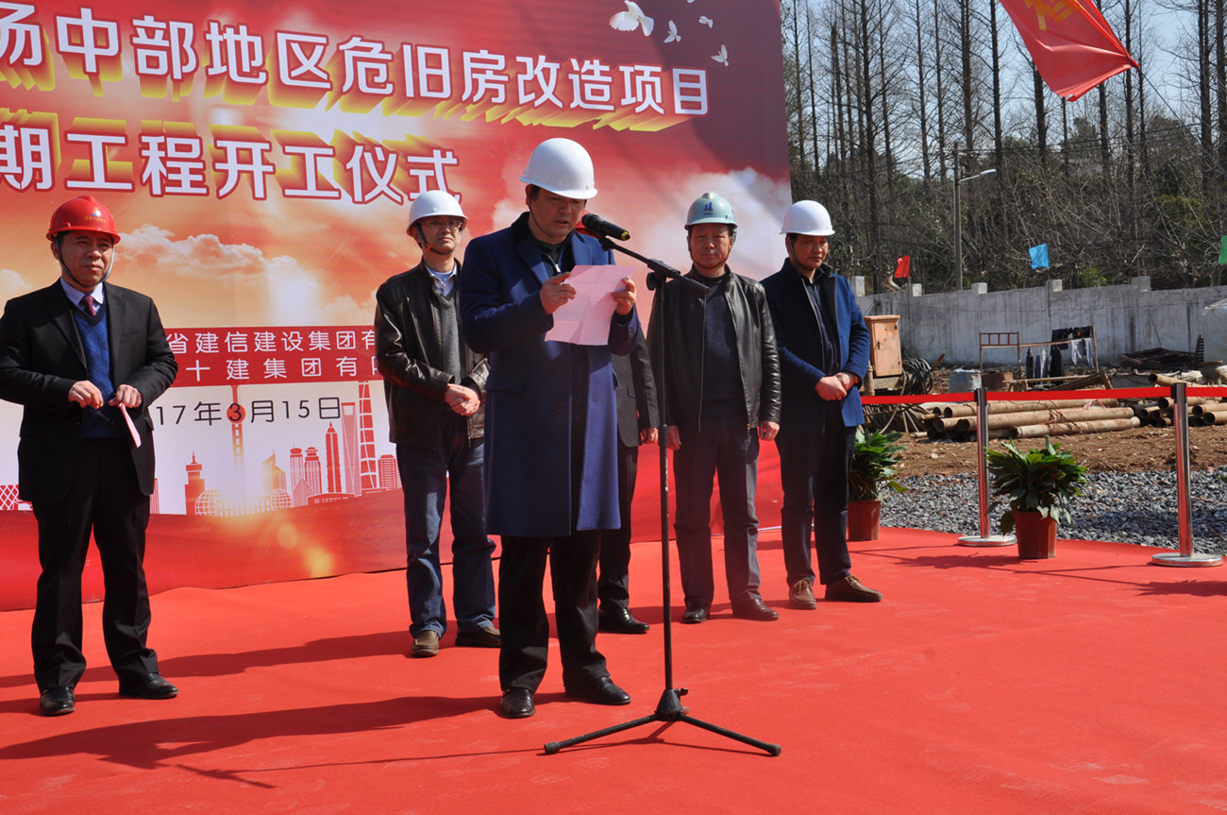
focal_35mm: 45
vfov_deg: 29.8
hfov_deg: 43.7
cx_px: 614
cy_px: 408
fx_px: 1532
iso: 200
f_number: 14
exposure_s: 1/200
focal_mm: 30
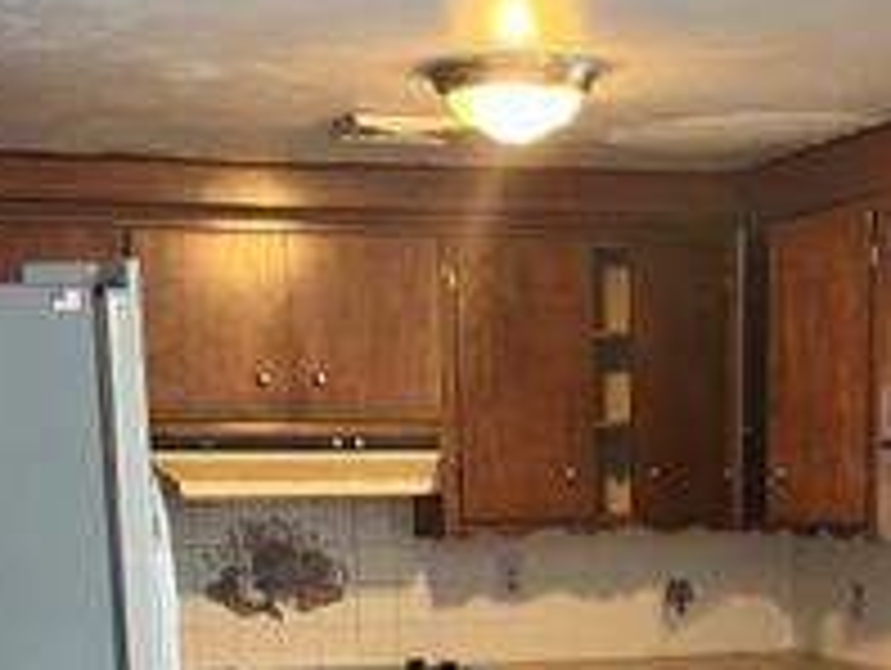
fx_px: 2165
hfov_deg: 23.2
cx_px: 544
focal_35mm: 84
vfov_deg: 16.8
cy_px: 823
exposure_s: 1/60
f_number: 1.6
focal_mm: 5.1
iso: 250
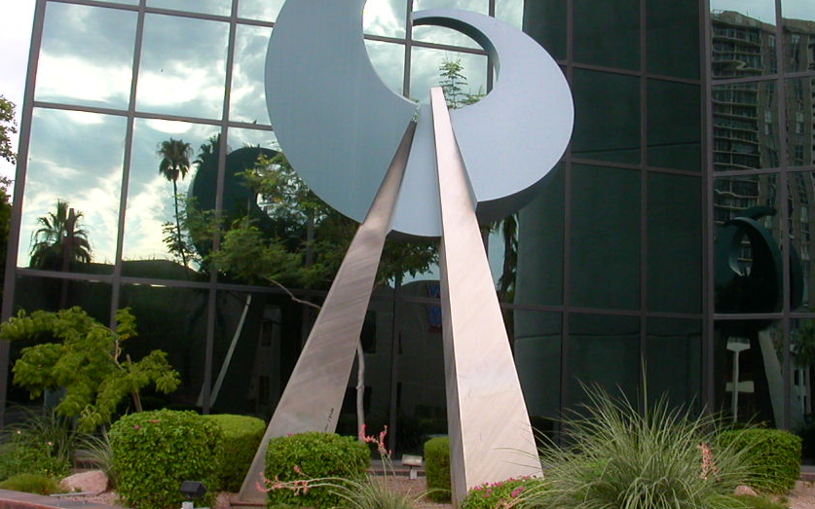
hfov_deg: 41.8
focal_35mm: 48
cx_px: 434
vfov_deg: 26.9
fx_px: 1066
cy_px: 247
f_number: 4.5
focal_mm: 5.6
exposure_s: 1/142
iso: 100
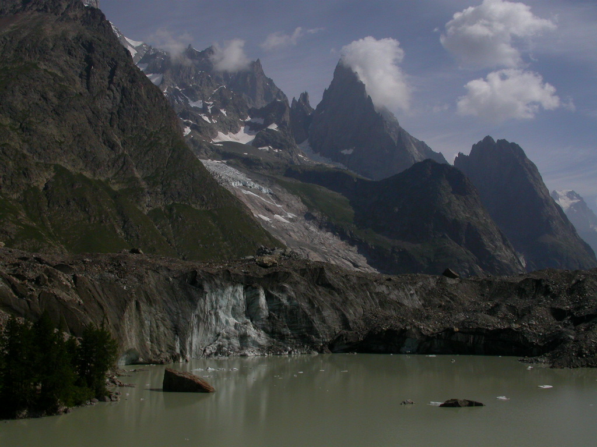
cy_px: 224
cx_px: 298
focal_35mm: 38
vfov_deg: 37.7
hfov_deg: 49.0
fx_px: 655
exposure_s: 1/1428
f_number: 7.5
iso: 100
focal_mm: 7.85
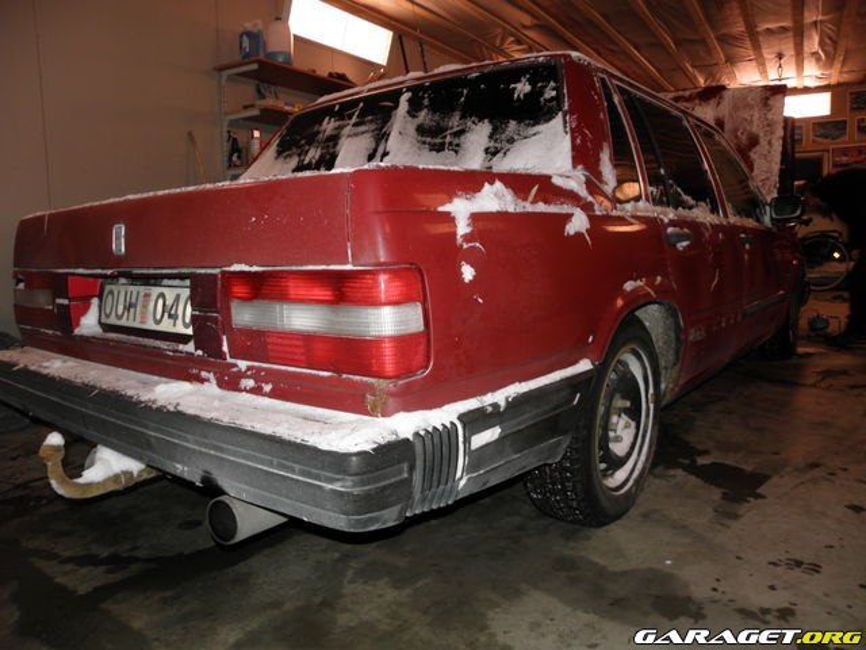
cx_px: 433
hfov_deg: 67.3
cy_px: 325
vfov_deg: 53.1
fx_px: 650
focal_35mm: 26
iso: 100
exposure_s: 1/30
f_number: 2.8
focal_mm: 4.6
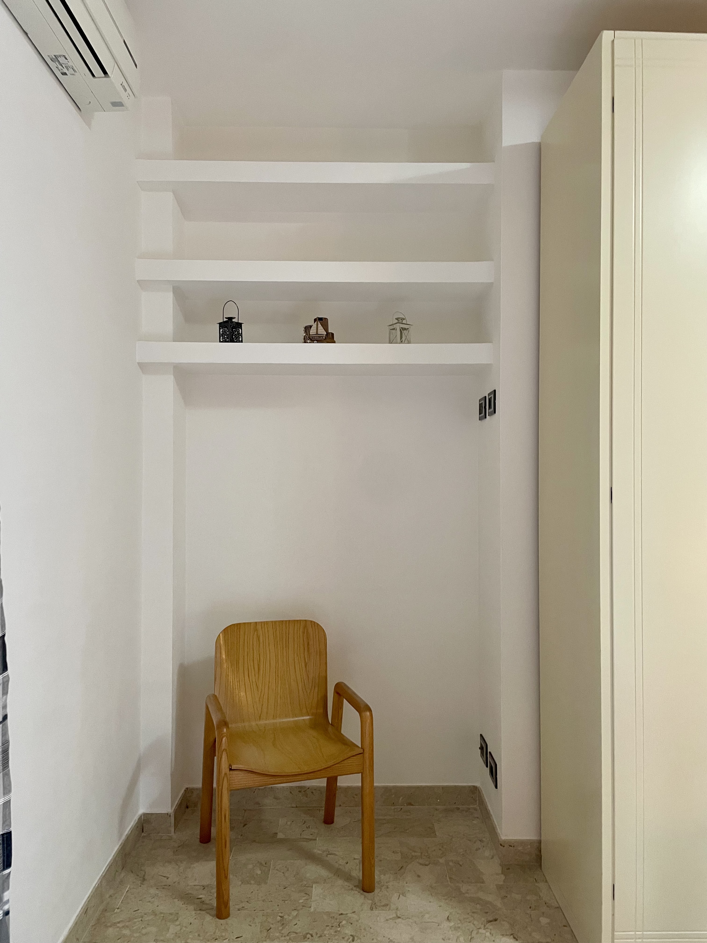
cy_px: 472
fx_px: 708
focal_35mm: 26
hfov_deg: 53.1
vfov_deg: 67.3
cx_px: 354
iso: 200
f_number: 1.6
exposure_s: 1/50
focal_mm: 4.2
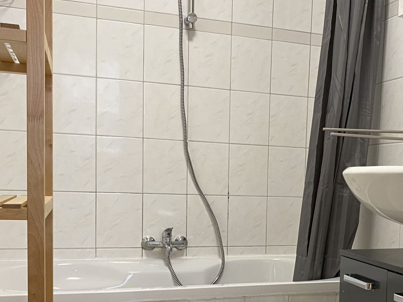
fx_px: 570
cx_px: 296
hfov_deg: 38.1
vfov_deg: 29.0
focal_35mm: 49
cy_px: 242
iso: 320
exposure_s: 1/50
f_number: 1.8
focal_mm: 4.25
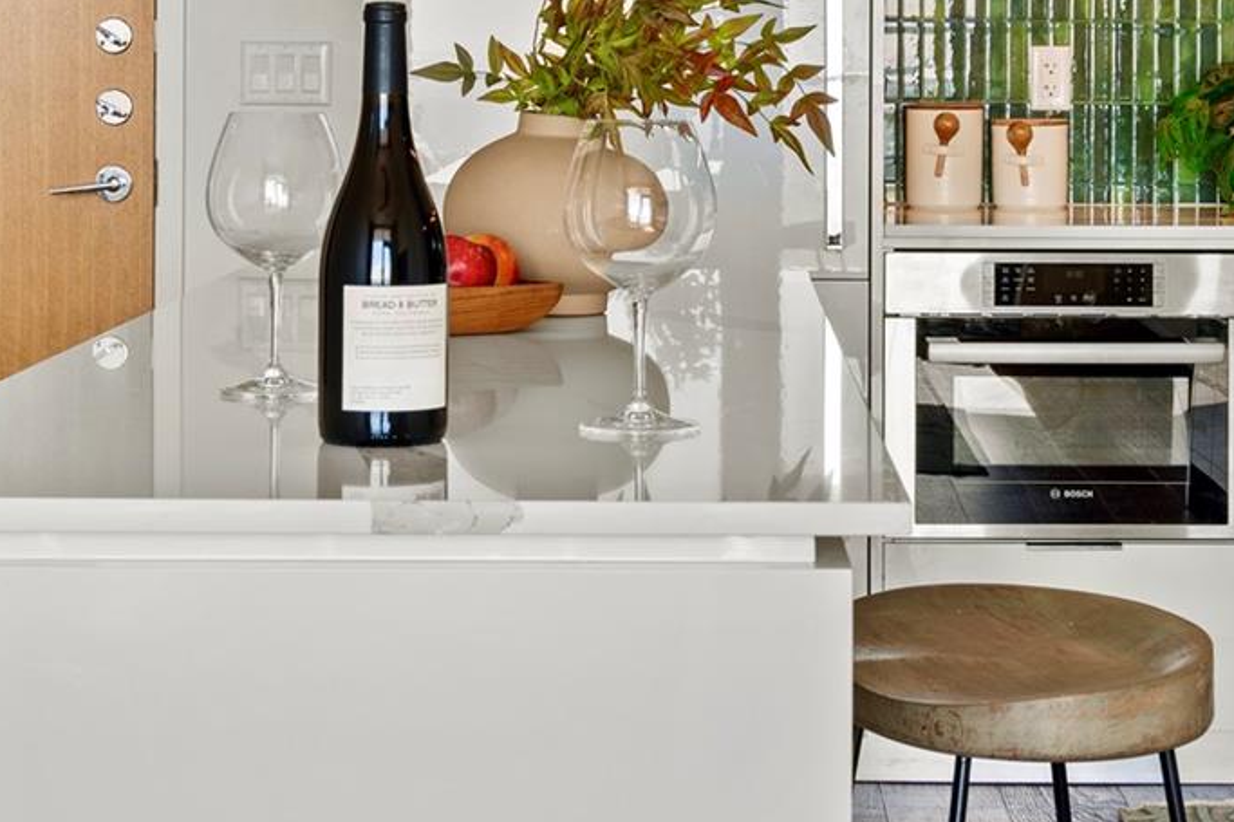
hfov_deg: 23.4
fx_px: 2981
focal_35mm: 87
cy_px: 75
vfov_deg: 15.5
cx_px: 703
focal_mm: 29
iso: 100
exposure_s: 1/2
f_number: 8
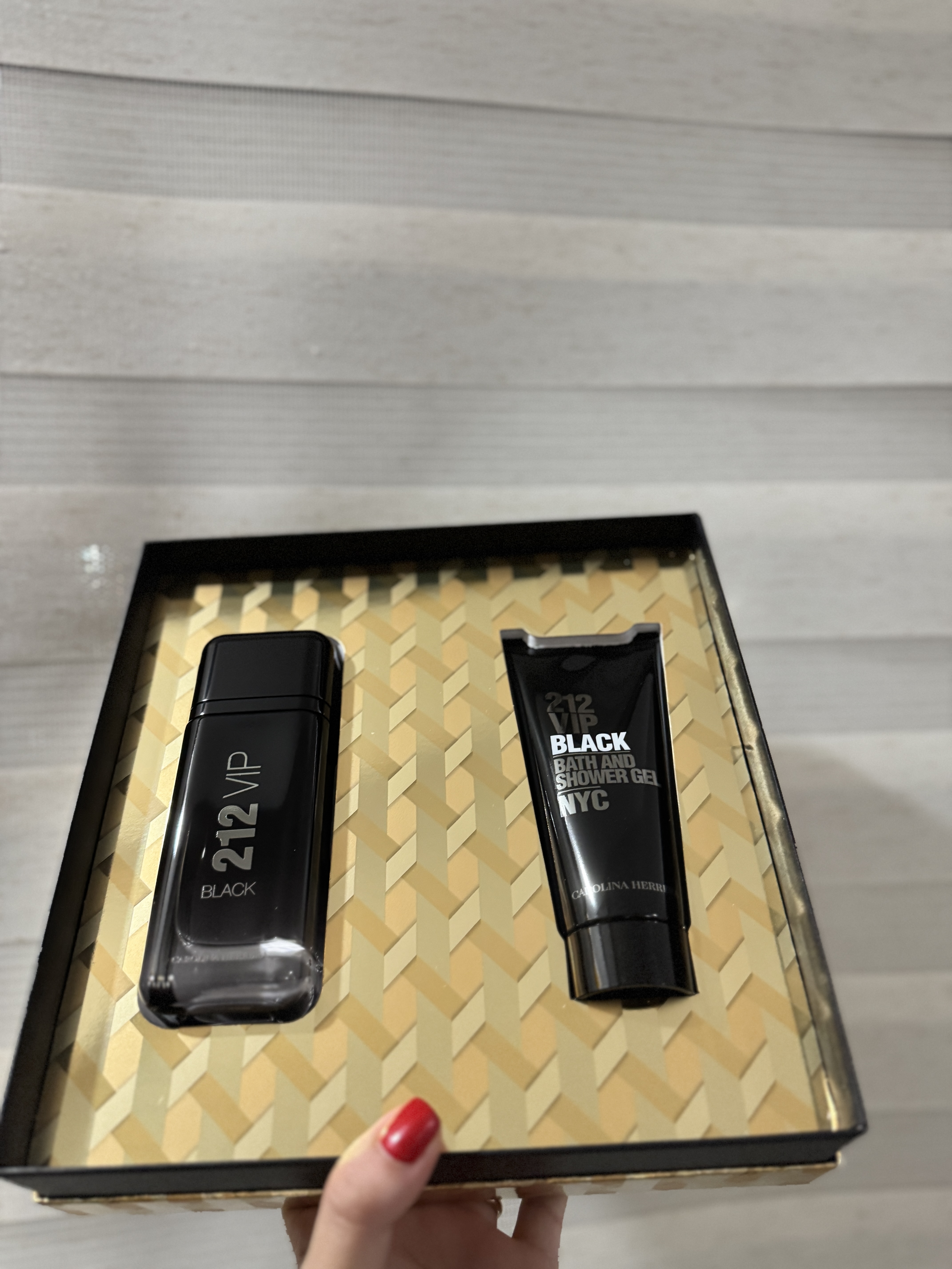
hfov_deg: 56.8
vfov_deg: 71.6
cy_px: 634
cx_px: 476
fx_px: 880
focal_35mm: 24
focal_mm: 6.76
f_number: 1.78
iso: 640
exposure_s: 1/60
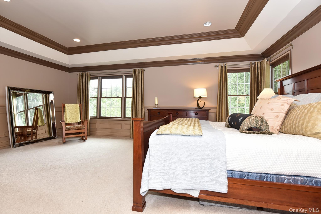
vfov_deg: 70.5
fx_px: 152
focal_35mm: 17
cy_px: 107
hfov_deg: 93.3
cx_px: 160
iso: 800
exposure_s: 1/125
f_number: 5.6
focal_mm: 17
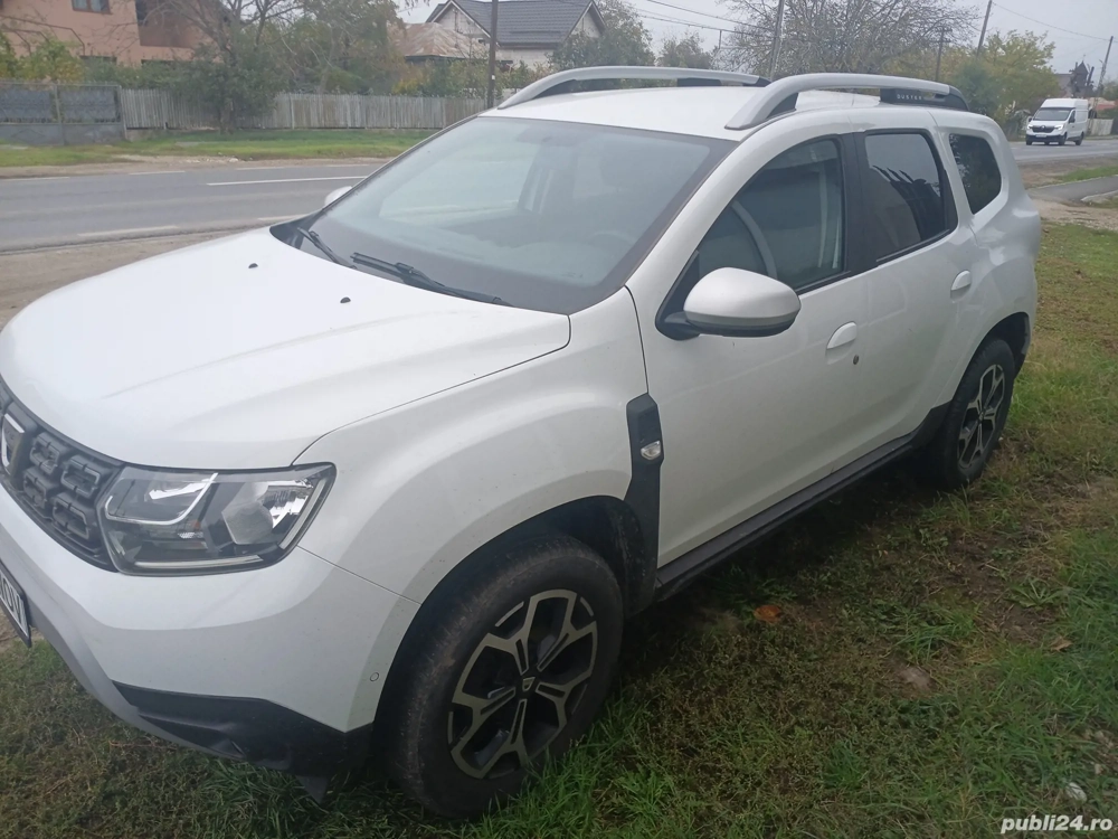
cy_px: 420
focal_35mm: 26
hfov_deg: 67.3
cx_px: 559
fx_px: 840
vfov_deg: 53.1
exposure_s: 1/168
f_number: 1.8
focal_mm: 3.98
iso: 20
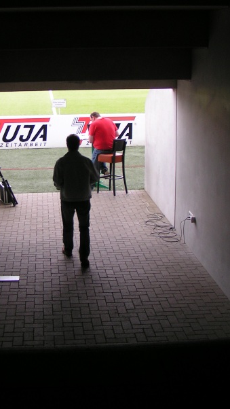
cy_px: 141
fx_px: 596
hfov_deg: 21.7
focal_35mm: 55
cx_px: 67
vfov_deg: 37.5
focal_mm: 5.8
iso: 50
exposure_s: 1/80
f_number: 4
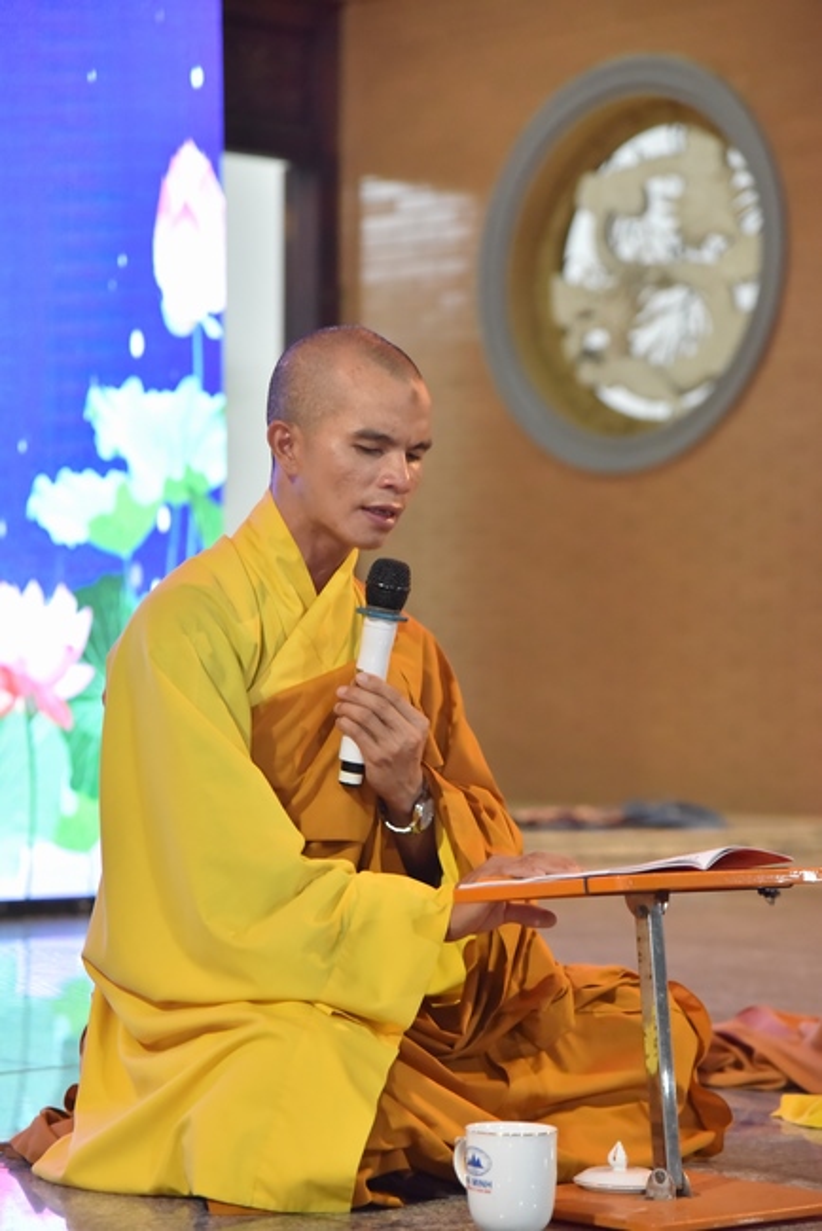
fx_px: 3592
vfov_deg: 19.4
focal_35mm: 105
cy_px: 616
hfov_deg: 13.1
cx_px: 411
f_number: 4.5
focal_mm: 105
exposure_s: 1/125
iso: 5000
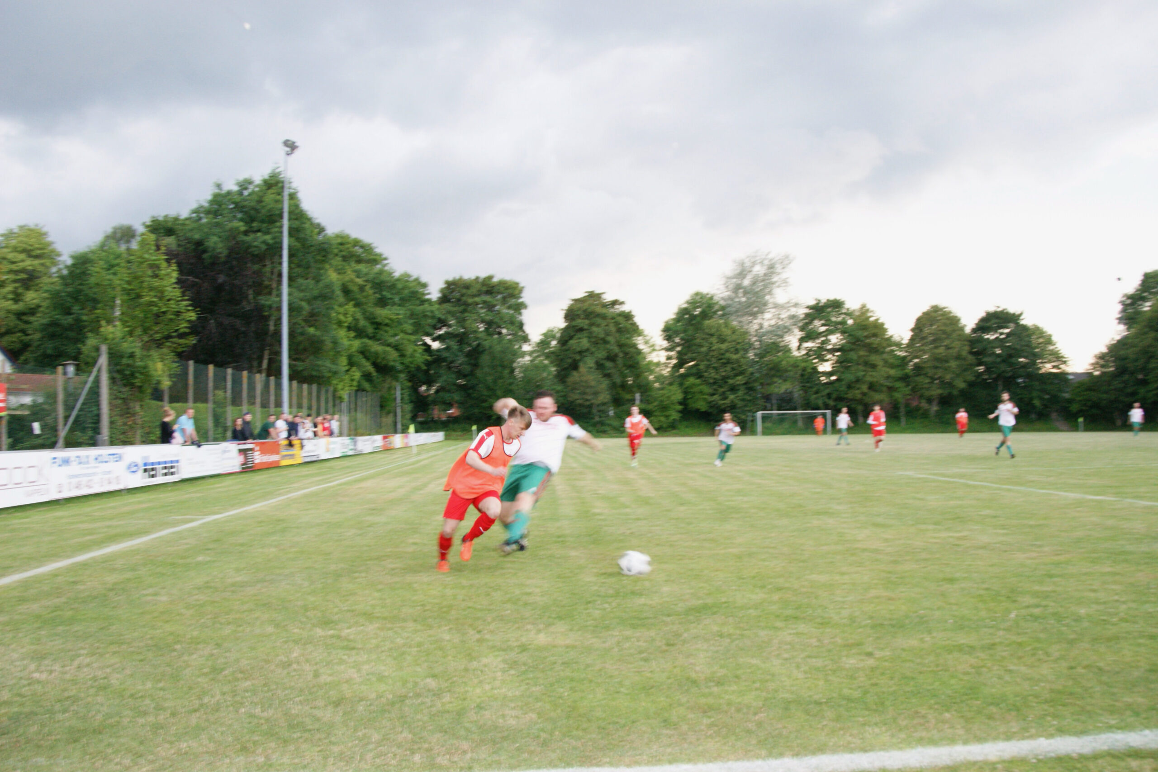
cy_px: 386
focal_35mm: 27
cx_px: 579
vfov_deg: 47.9
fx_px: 868
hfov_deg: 67.4
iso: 400
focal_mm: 18
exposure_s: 1/60
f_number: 5.6
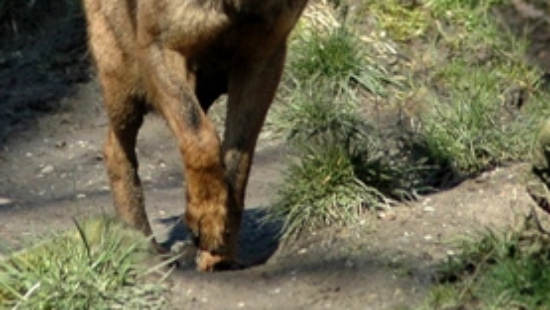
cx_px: 380
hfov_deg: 3.2
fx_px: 9920
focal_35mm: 680
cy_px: 0
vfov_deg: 1.8
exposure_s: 1/1000
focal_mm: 210
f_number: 5.6
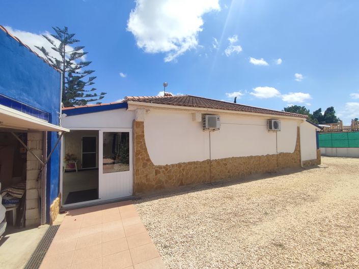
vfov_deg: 78.1
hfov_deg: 94.5
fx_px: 166
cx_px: 180
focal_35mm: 16
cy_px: 134
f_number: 2.2
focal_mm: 1.65
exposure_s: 1/1748
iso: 50
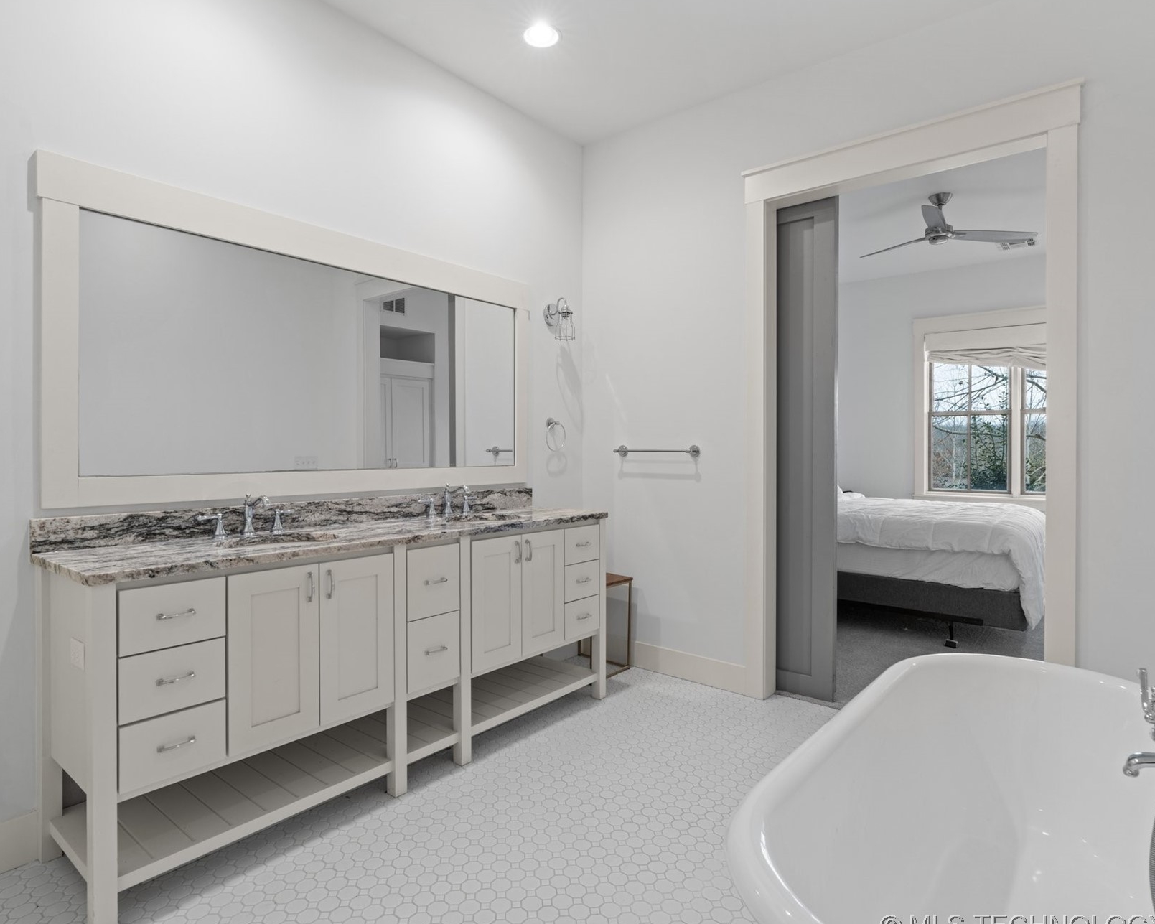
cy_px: 466
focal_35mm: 19
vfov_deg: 70.8
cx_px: 566
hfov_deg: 83.3
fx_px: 649
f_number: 8
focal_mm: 16
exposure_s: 1.6
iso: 100
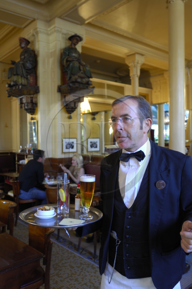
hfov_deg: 43.5
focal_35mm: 30
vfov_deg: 62.0
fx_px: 241
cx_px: 96
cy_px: 144
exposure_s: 1/20
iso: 200
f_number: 2.8
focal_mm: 20
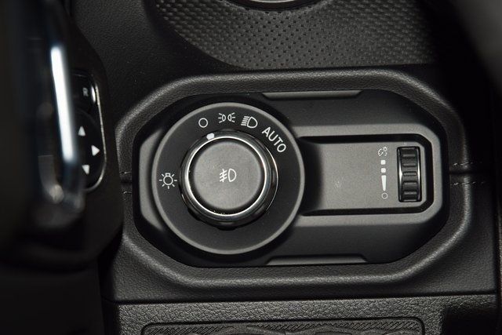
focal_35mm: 105
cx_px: 251
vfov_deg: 13.0
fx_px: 1464
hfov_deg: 19.5
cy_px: 168
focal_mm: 70
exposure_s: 1/125
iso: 100
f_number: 8
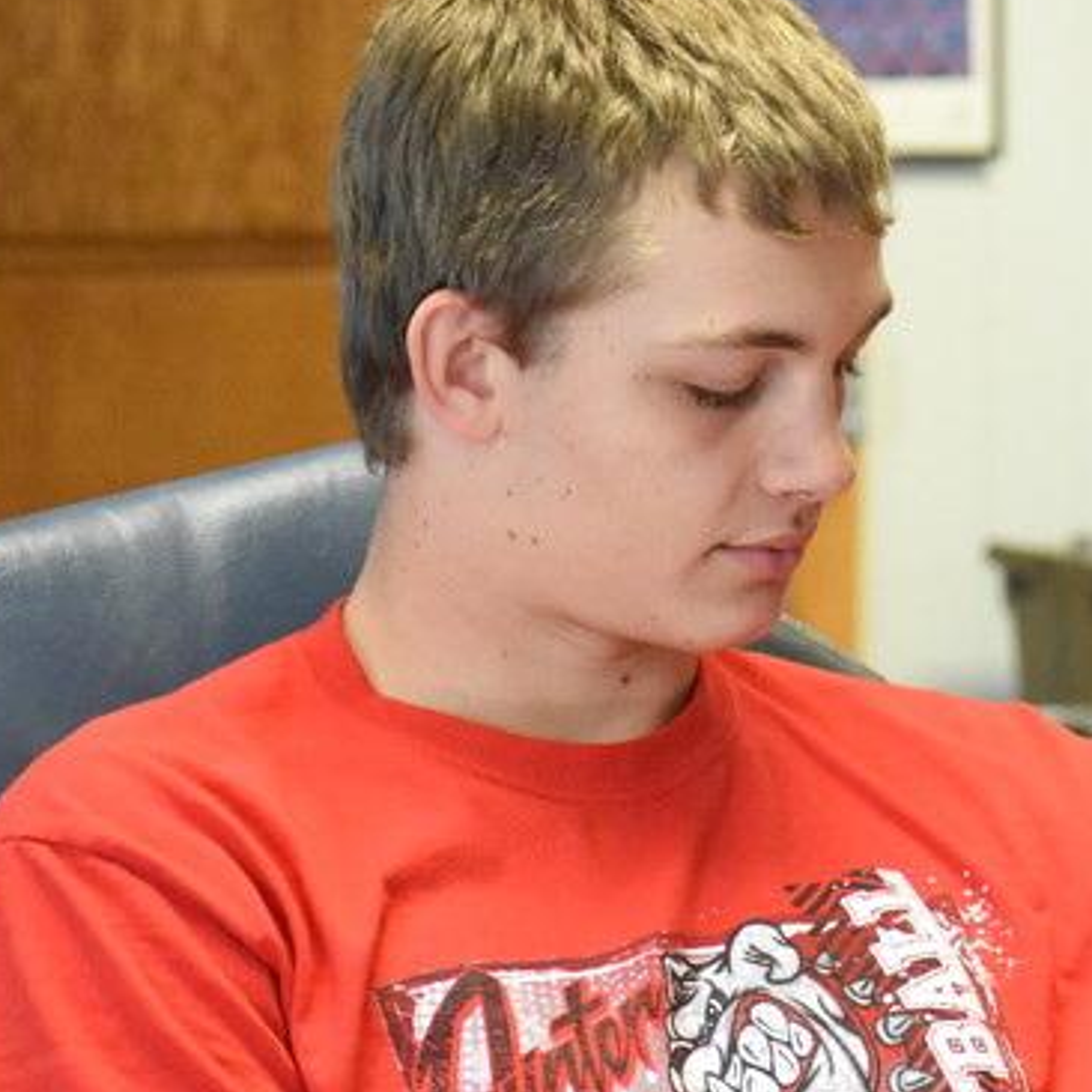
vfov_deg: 9.0
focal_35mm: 195
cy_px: 556
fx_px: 6960
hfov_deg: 8.9
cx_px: 1008
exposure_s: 1/500
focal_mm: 70
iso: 10000
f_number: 4.5
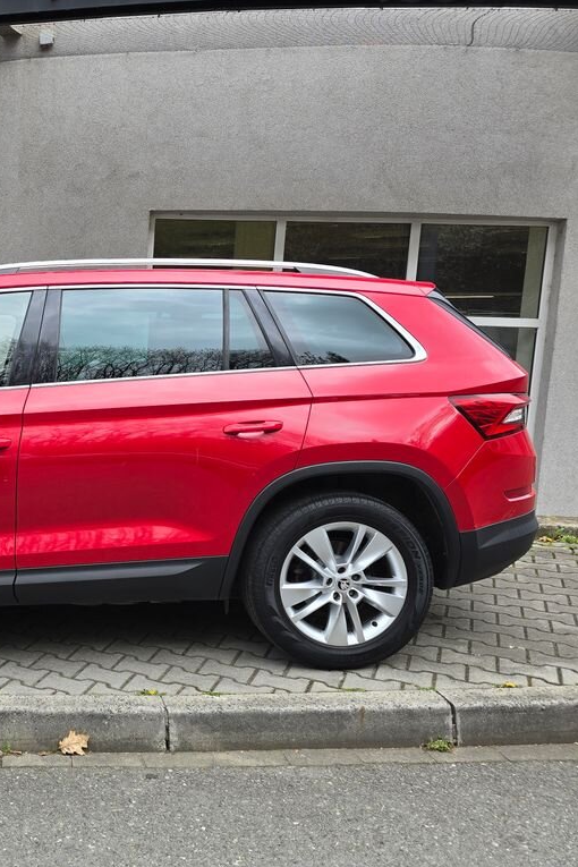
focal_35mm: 32
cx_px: 2
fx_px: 771
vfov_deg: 58.7
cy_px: 433
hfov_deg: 36.9
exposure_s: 1/180
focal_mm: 6.3
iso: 32
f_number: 1.7
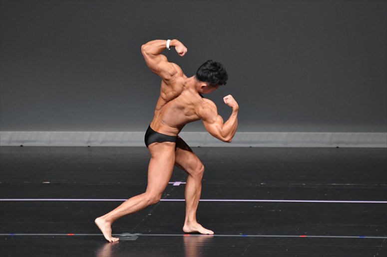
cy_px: 128
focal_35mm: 375
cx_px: 194
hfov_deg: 5.5
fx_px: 4029
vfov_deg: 3.7
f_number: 5.6
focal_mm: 250
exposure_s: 1/400
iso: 4000
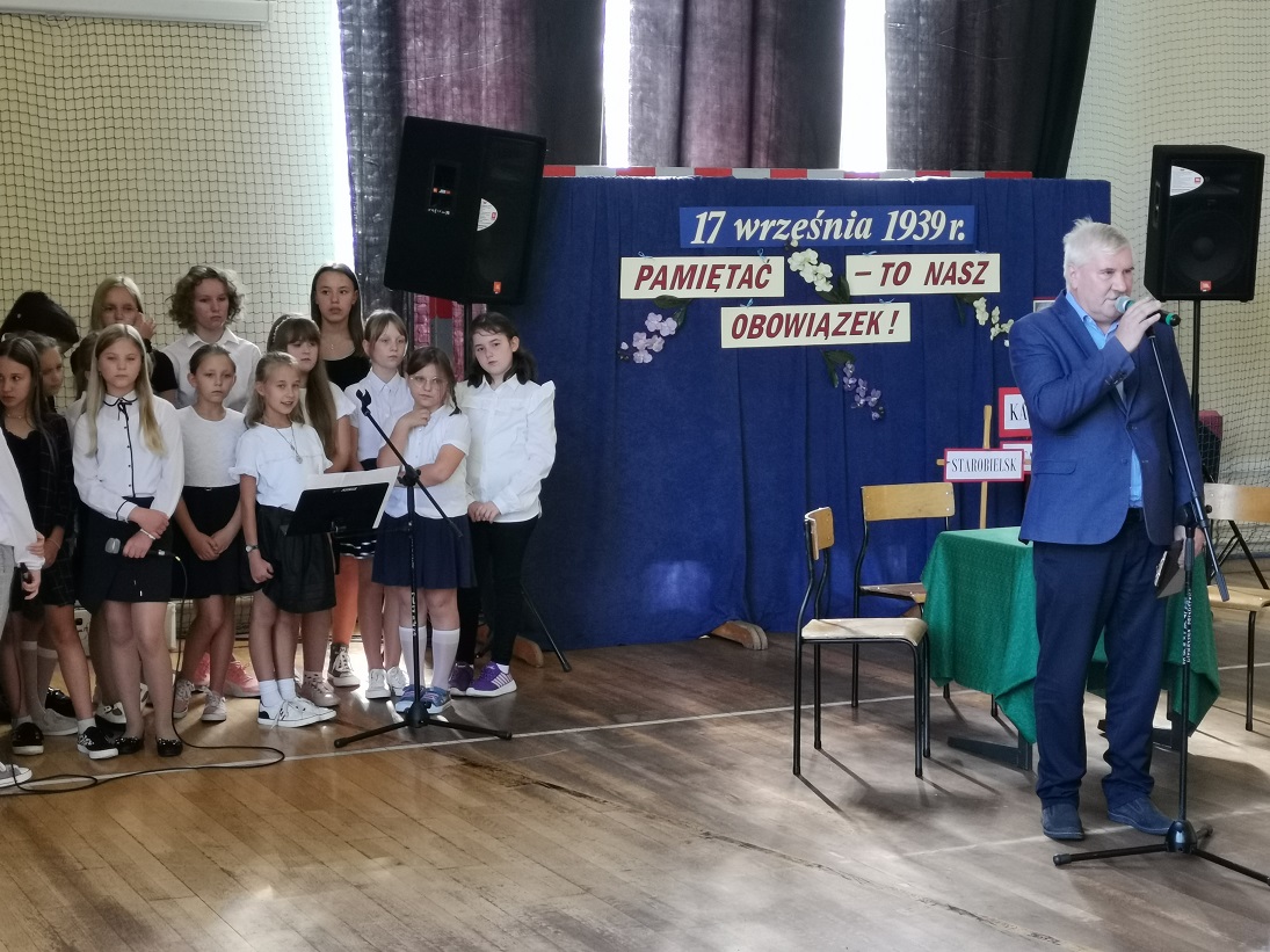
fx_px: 2348
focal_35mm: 64
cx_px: 635
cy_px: 476
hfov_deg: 30.3
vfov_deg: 22.9
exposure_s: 1/100
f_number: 1.8
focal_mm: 5.58
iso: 200
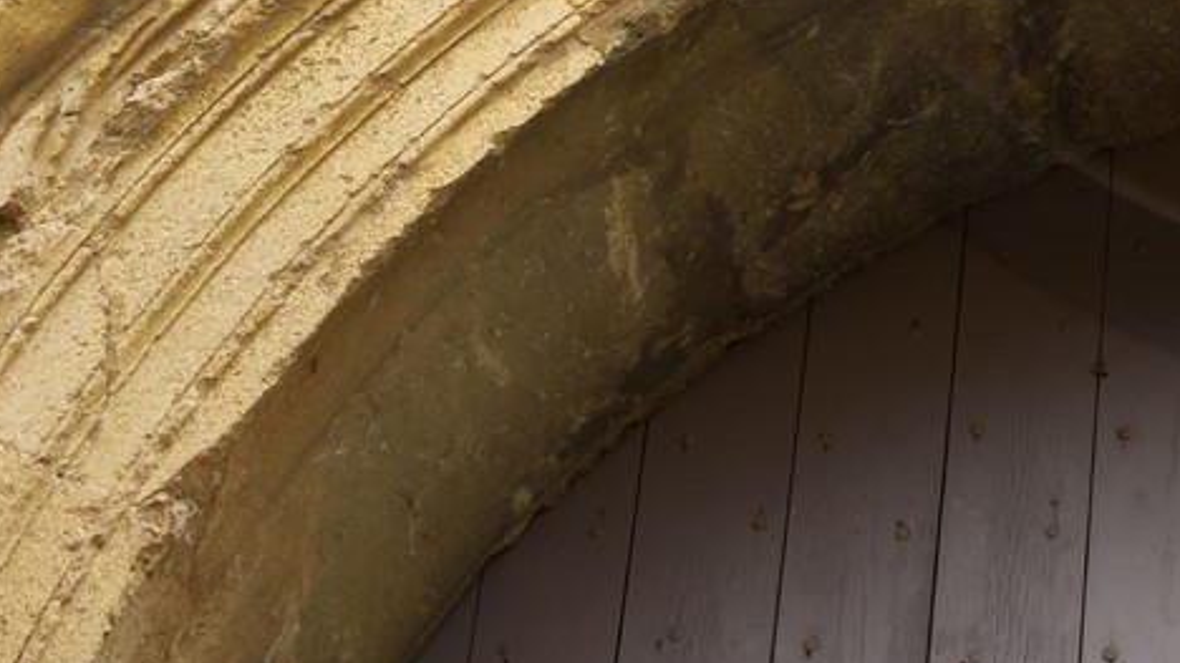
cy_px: -625
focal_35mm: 161
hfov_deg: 12.9
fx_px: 5036
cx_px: 1553
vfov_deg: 7.3
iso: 200
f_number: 7.1
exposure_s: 1/200
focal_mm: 45
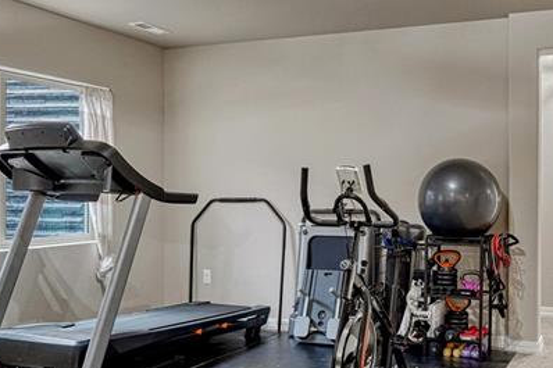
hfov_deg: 50.6
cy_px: 207
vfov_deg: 36.8
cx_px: 424
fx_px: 553
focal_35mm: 36
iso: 400
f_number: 8
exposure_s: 1/2.5
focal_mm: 14
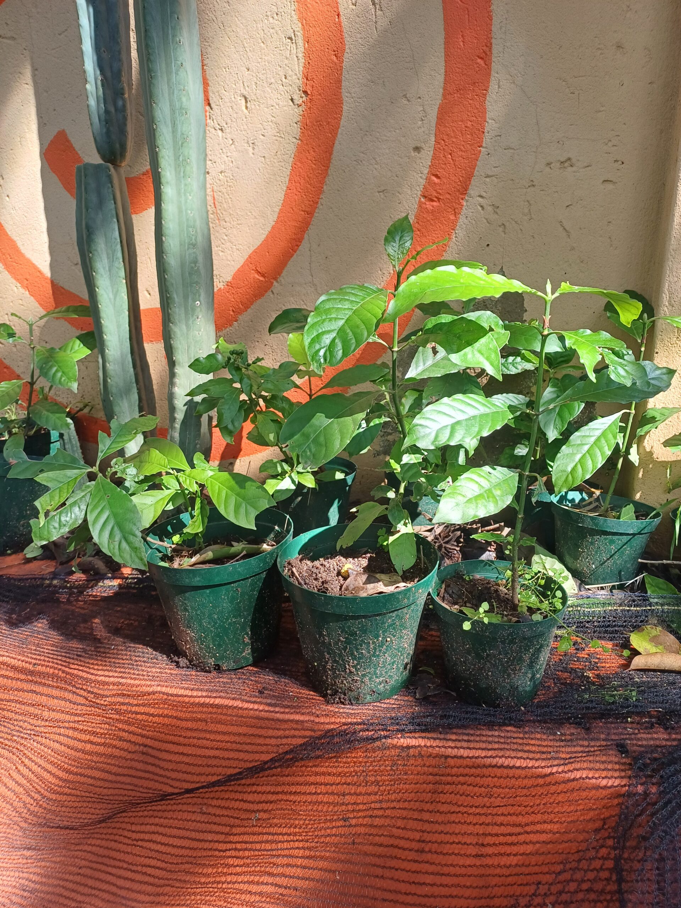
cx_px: 340
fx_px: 656
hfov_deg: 54.9
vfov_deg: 69.4
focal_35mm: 25
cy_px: 454
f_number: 1.8
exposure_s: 1/136
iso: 50
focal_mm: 4.65
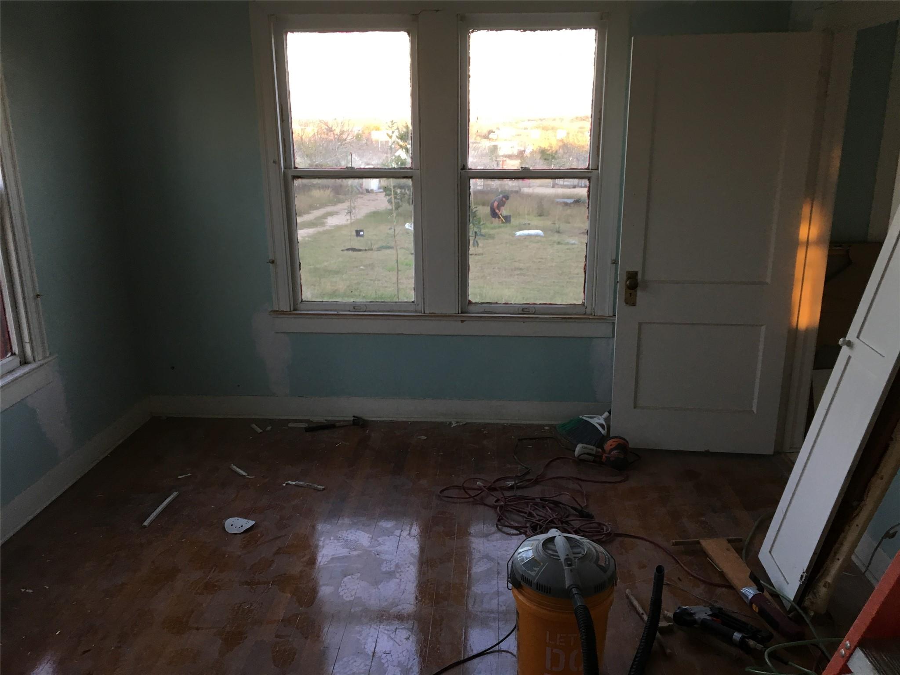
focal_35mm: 29
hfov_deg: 61.7
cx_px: 450
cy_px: 338
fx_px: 754
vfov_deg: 48.2
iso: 40
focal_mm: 4.15
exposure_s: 1/30
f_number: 2.2
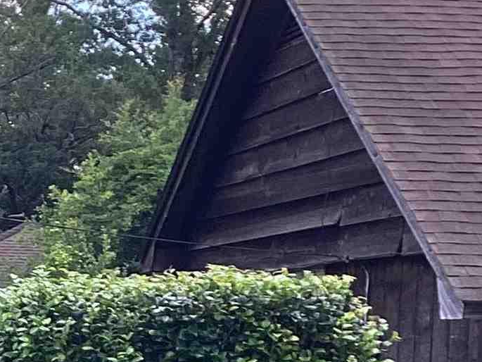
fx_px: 1936
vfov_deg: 10.5
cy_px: 437
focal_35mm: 139
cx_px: -429
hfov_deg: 12.7
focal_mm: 3.3
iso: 25
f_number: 2.4
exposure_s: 1/186
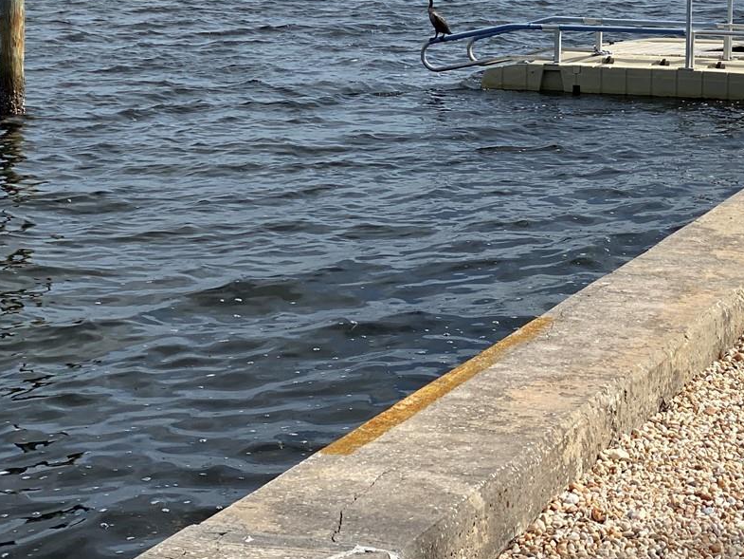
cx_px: 694
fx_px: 2279
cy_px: -6
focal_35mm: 106
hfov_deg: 18.2
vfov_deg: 13.8
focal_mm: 6
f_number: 2
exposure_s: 1/2817
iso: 20
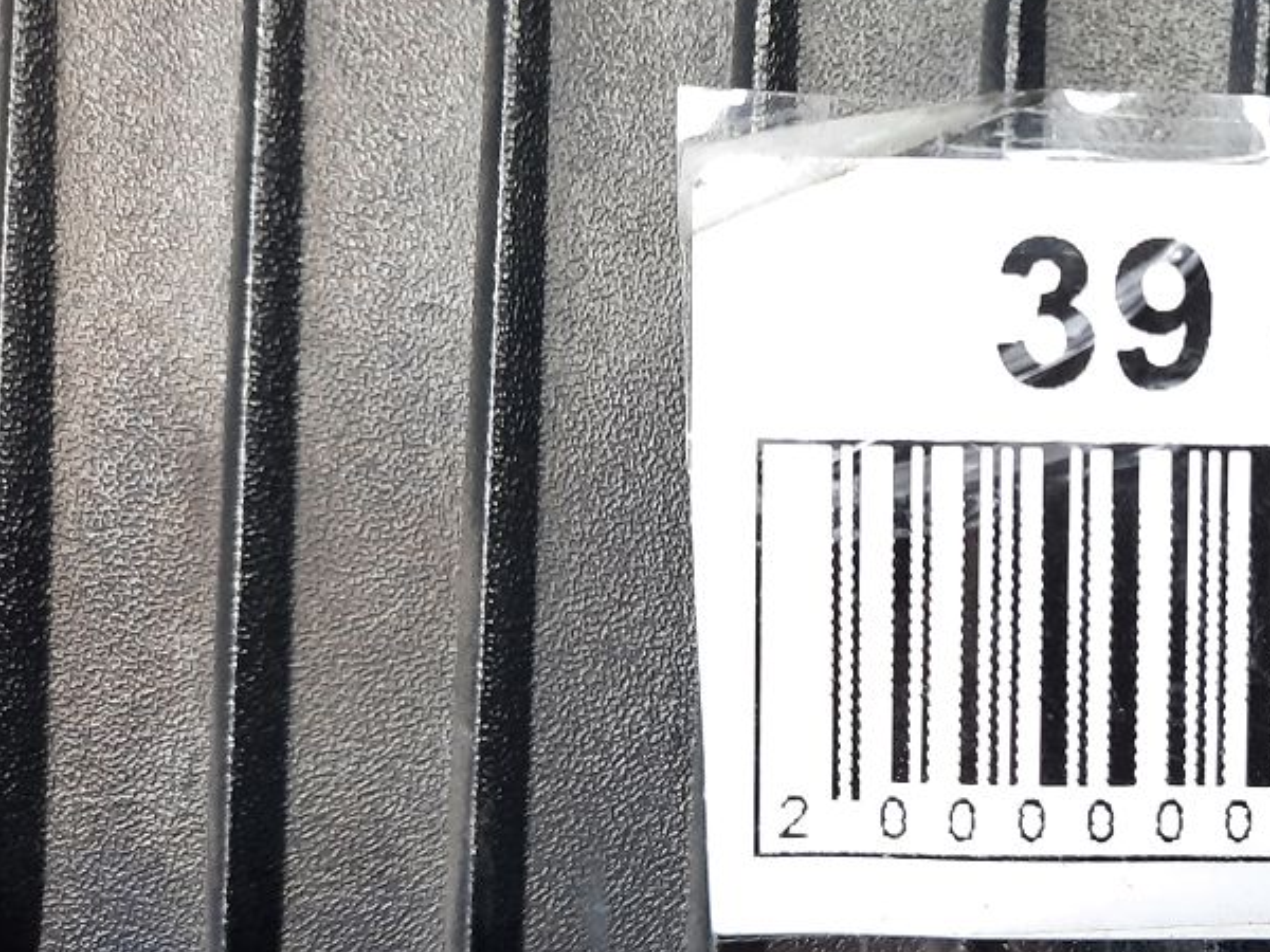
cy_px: 415
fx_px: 1834
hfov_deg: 35.7
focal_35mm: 50
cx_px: 1164
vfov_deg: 29.1
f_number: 2
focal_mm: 4.6
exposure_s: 1/50
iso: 125
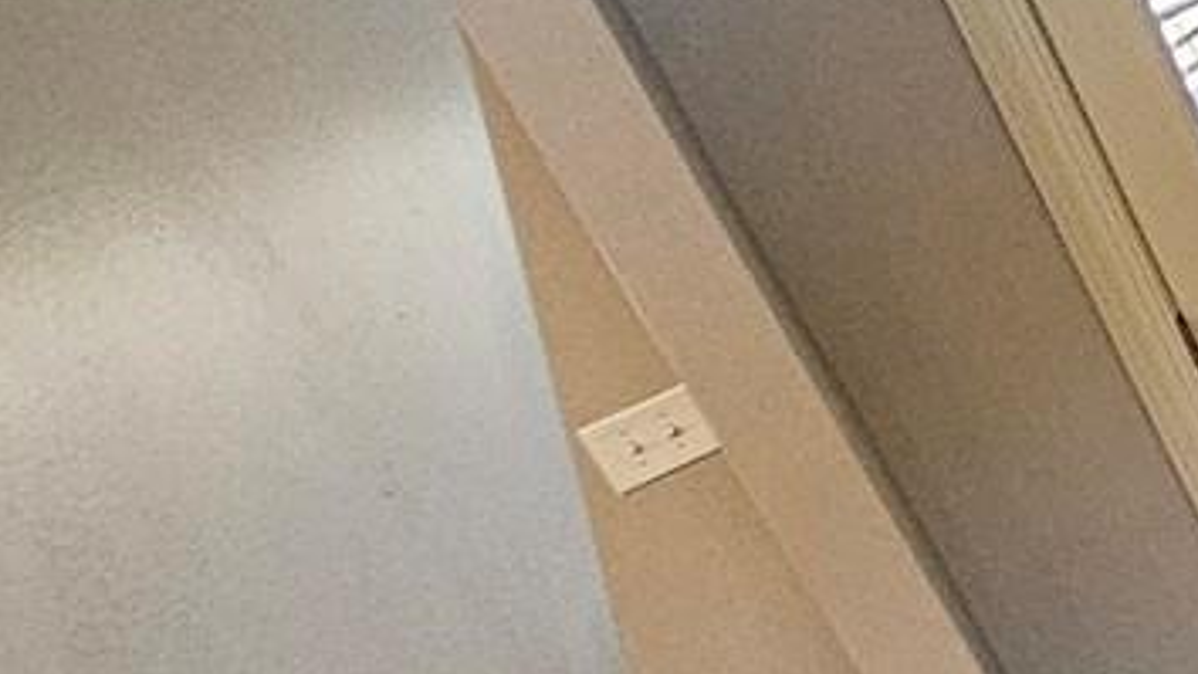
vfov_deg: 13.7
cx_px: 2839
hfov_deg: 15.3
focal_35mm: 82
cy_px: -403
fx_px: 2604
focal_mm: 2.2
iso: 320
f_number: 2.2
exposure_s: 1/60
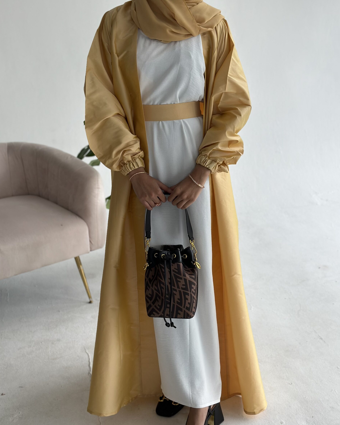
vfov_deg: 36.7
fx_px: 642
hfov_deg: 29.7
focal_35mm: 51
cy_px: 224
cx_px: 169
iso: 80
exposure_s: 1/411
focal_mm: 6.86
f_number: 1.78
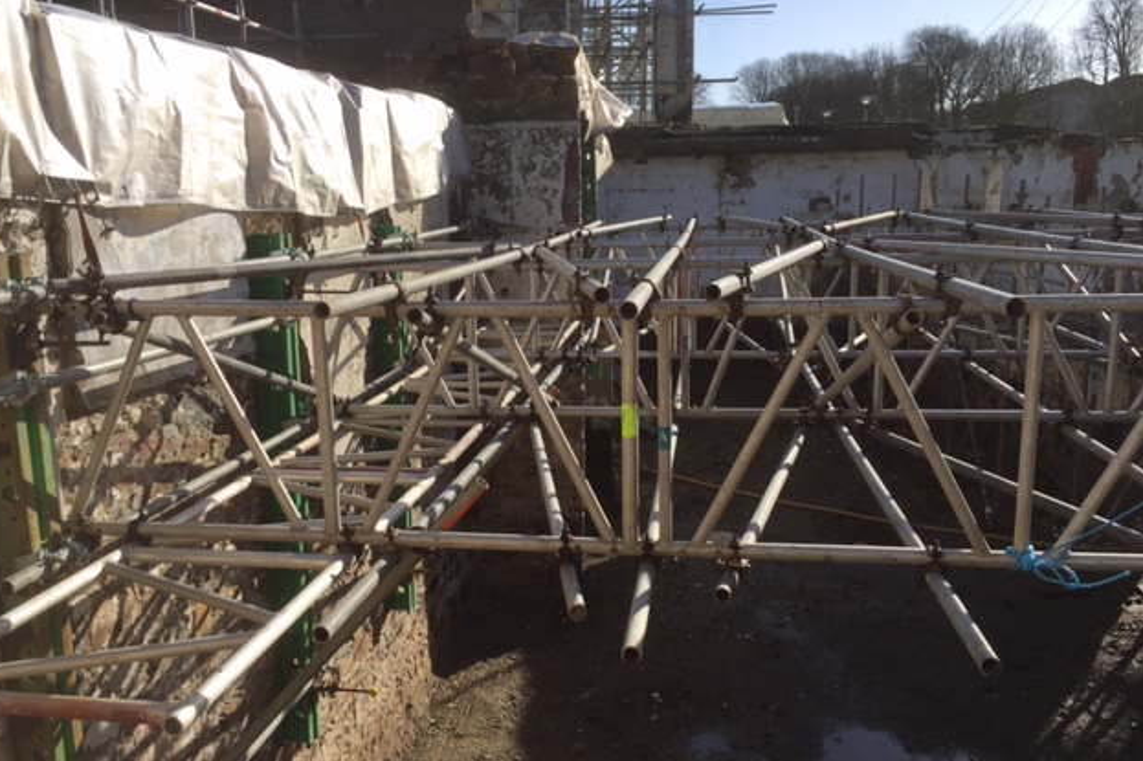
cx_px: 560
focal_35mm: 31
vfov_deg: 42.3
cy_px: 394
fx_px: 984
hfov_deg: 60.3
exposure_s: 1/2198
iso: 32
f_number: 2.2
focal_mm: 4.15
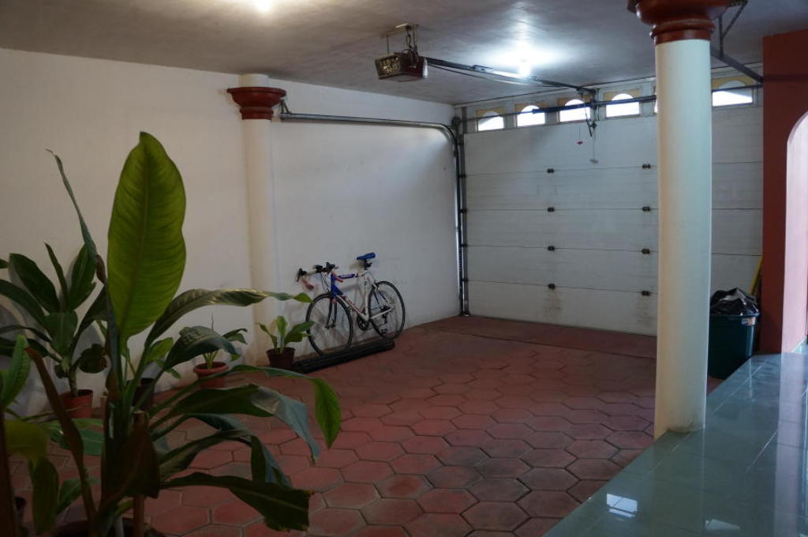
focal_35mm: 27
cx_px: 404
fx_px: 605
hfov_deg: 67.4
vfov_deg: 47.8
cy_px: 268
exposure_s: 1/20
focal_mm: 18
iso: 800
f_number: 3.5
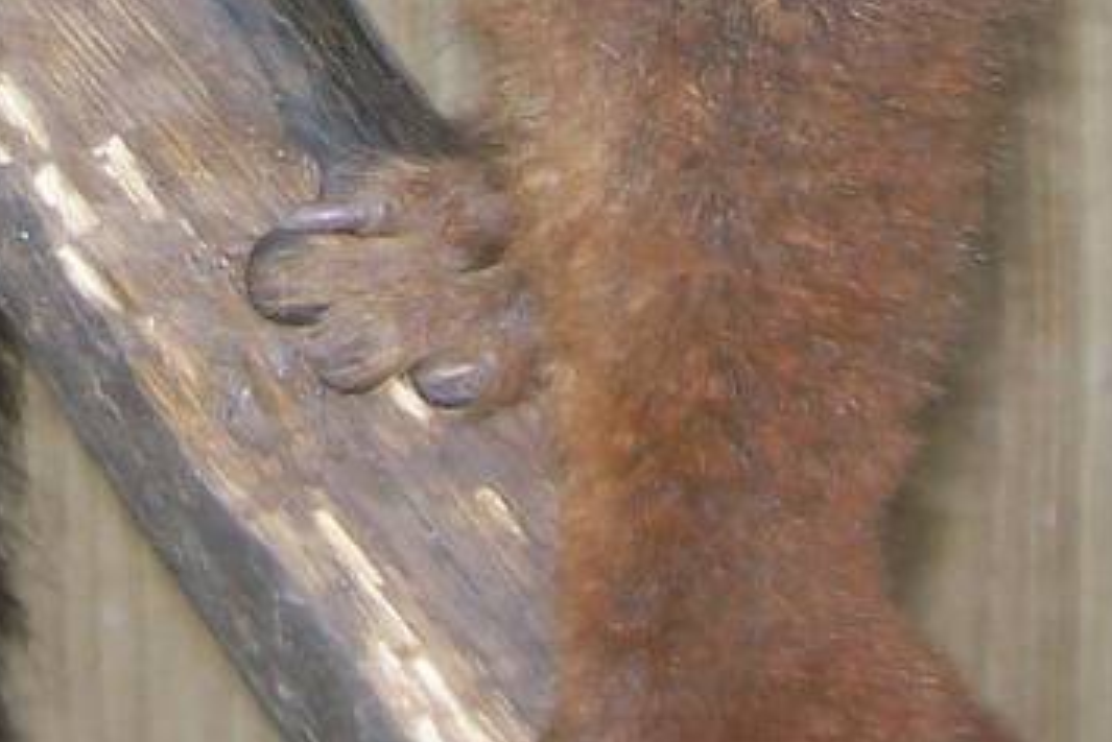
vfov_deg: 7.9
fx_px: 5068
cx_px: 229
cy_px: -883
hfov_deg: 12.5
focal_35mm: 164
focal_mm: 5.8
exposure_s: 1/64
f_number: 2.8
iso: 80
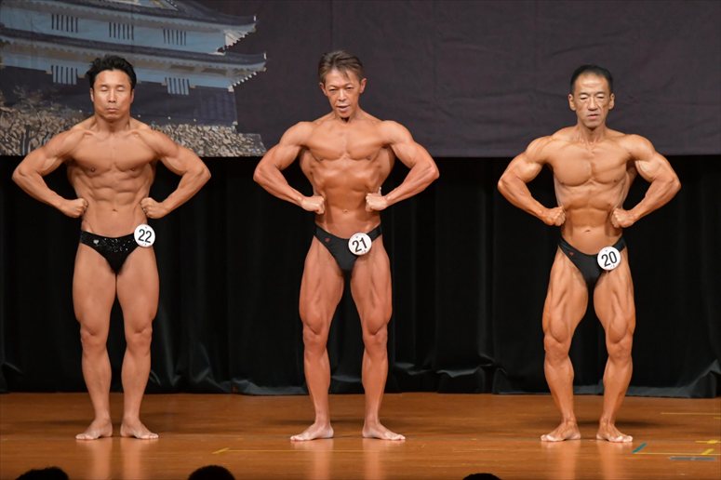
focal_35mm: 285
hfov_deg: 7.2
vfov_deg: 4.8
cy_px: 240
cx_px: 360
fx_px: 5705
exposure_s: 1/400
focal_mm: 190
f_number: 5.6
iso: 5000
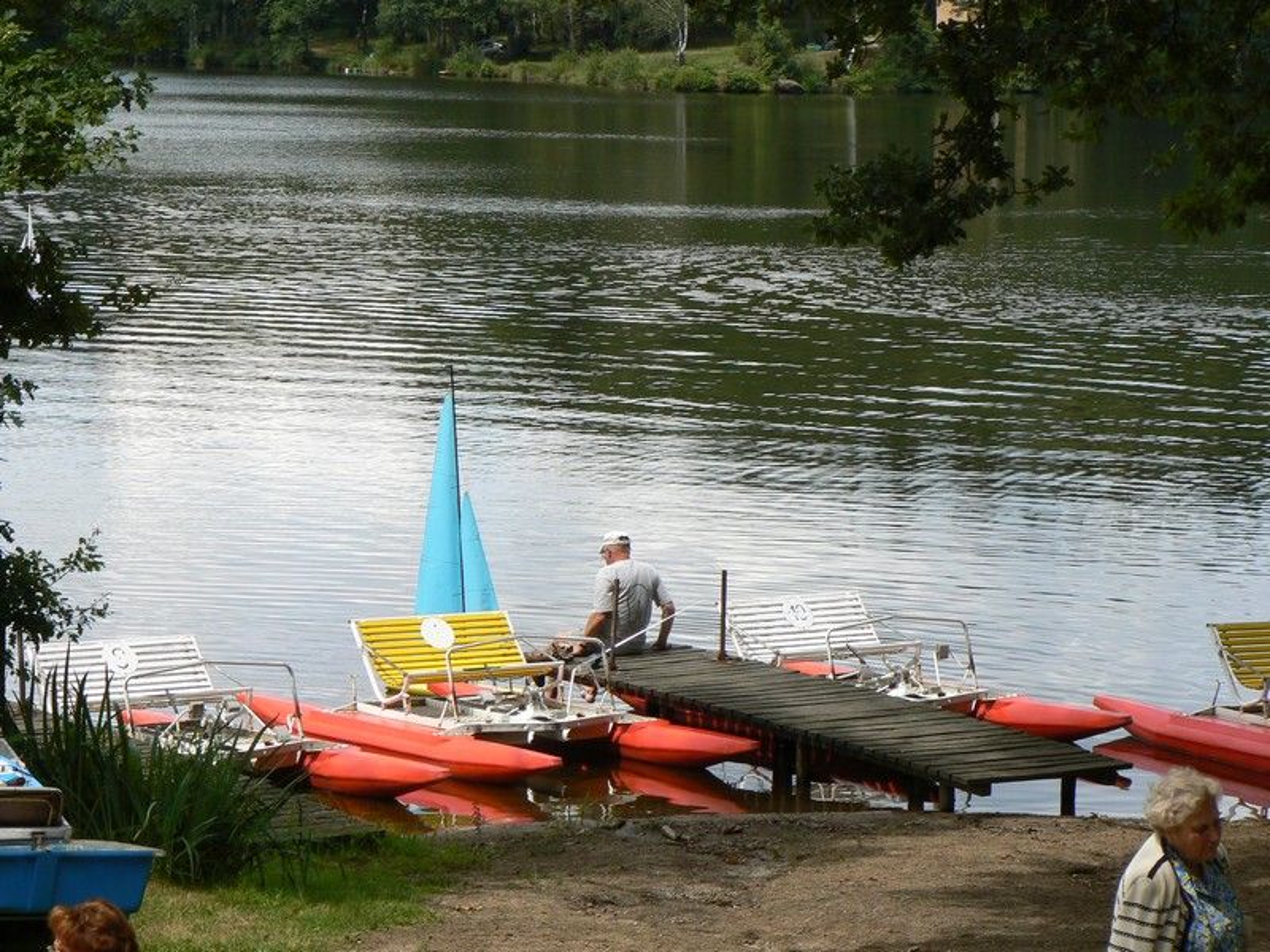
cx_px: 635
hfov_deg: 12.8
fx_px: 5650
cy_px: 476
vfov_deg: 9.6
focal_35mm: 154
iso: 80
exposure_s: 1/250
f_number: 5.6
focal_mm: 25.7
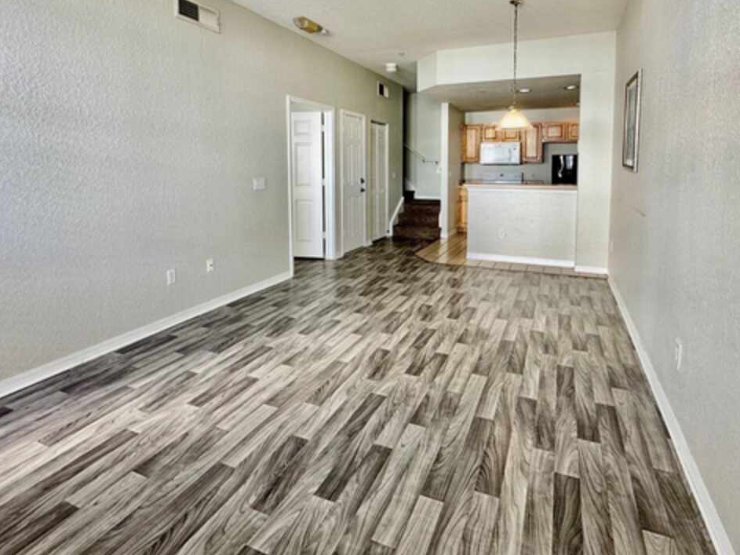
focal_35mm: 19
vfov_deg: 67.1
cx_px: 401
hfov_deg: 84.5
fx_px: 406
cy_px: 192
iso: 125
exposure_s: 1/120
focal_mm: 2.22
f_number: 2.2
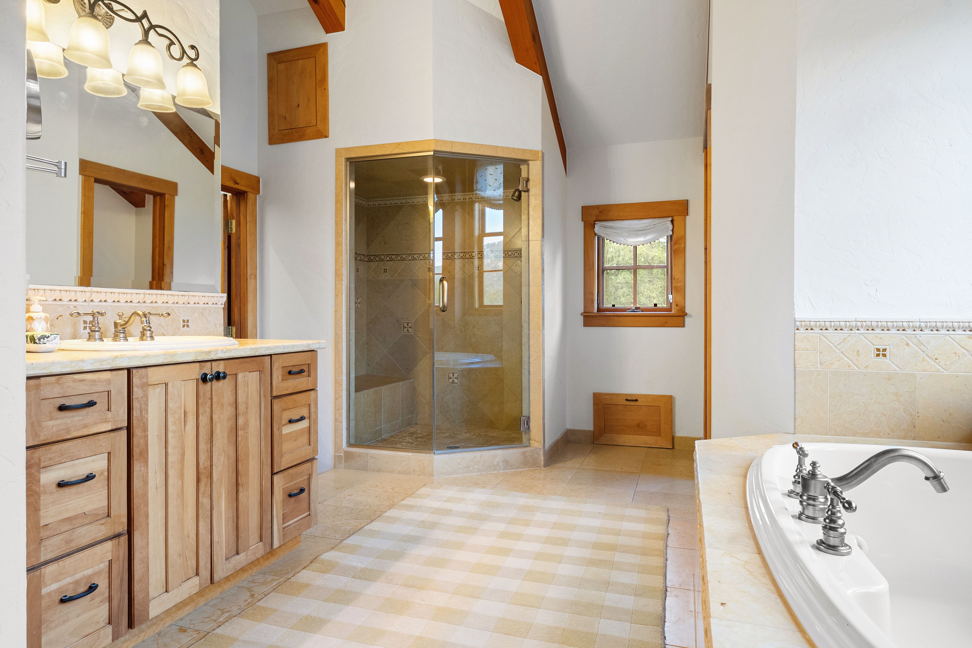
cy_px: 324
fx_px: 567
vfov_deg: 59.5
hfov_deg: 81.2
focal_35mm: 21
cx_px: 486
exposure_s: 1/20
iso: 800
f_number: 9
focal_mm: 21
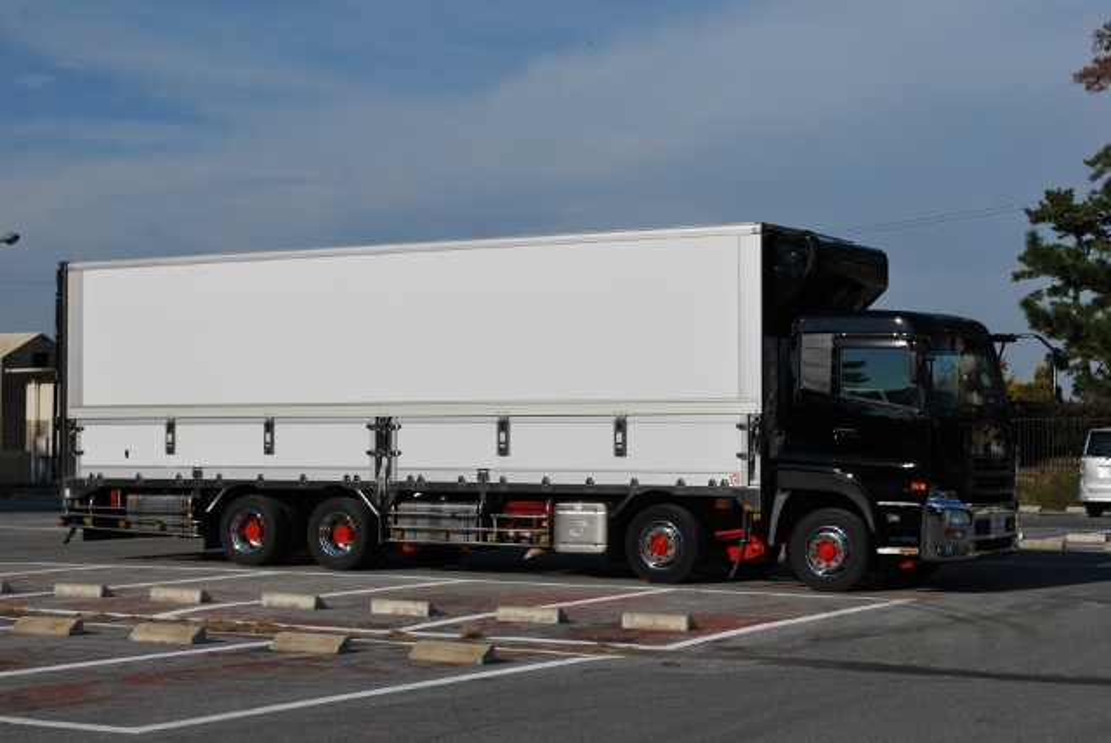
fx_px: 2085
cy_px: 372
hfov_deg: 29.8
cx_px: 556
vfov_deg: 20.2
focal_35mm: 68
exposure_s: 1/400
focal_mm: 45
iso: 100
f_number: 10
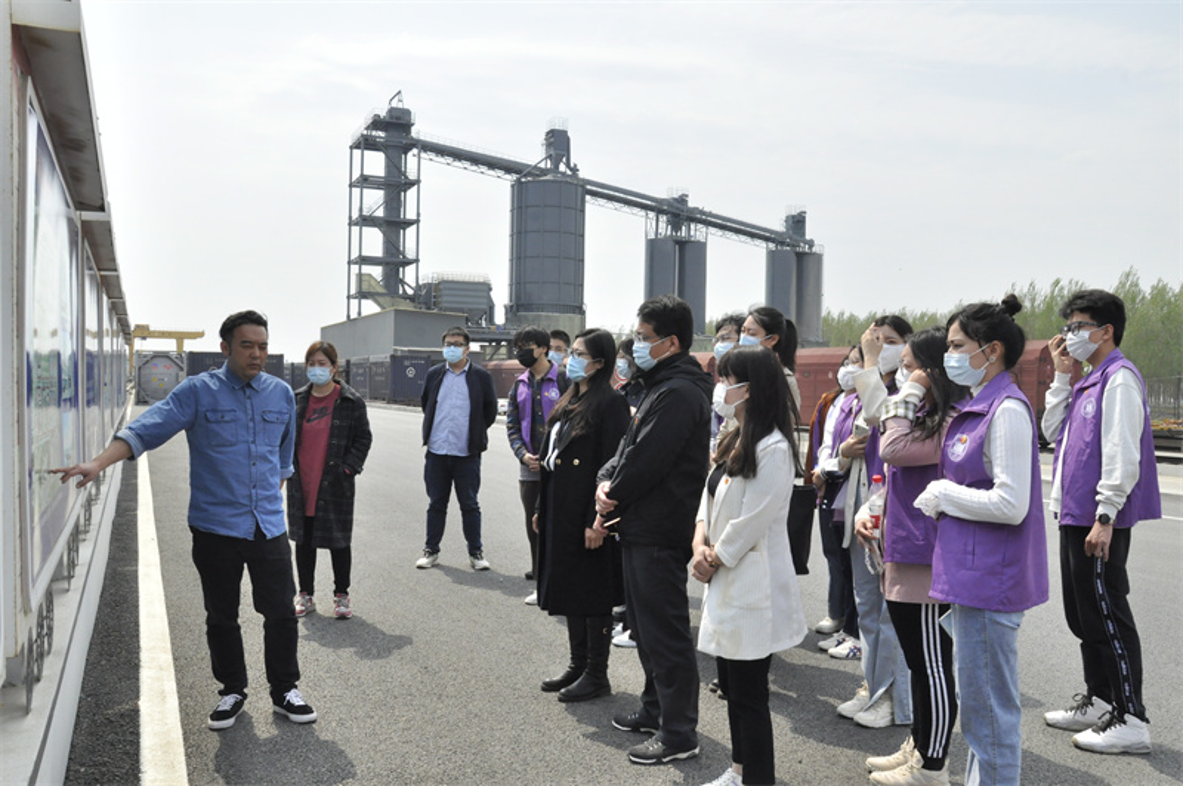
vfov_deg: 47.8
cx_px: 592
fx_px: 886
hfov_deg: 67.5
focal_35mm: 27
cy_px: 393
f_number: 14
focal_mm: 18
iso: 1000
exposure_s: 1/800
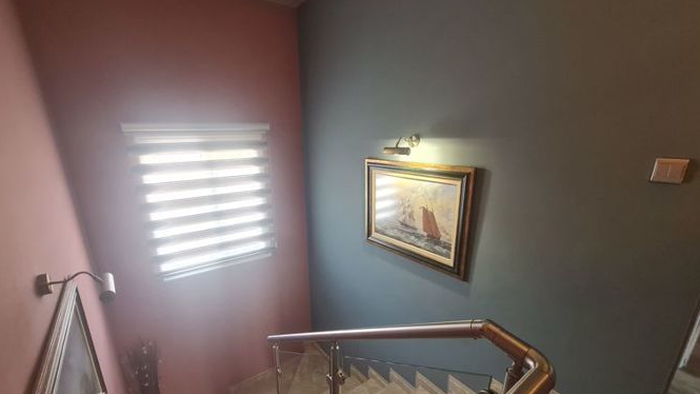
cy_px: 230
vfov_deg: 70.0
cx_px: 344
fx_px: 278
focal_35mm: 15
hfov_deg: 103.0
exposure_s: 1/33
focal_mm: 2.2
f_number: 2.2
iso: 320
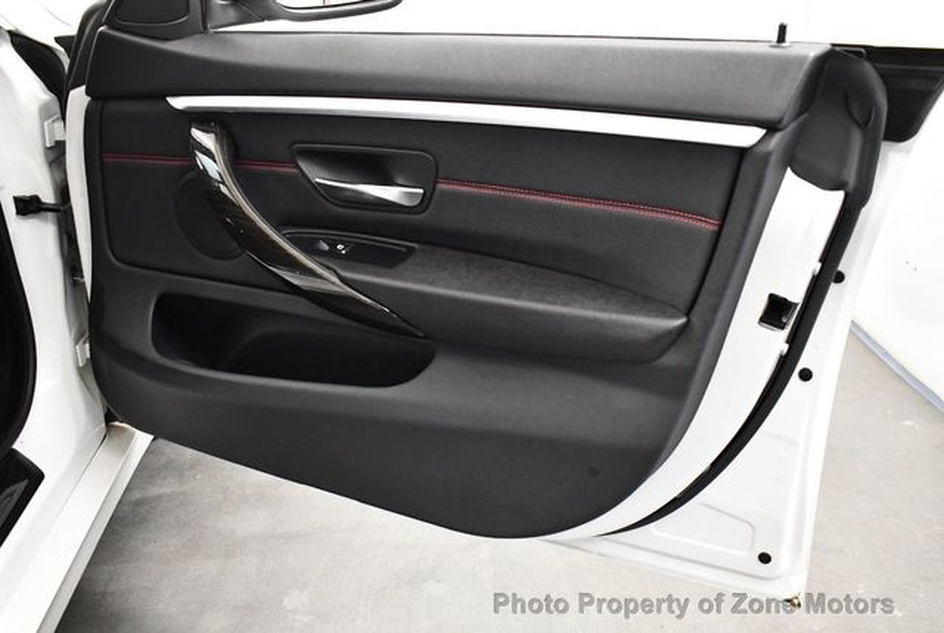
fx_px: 946
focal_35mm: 36
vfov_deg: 37.0
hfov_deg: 53.1
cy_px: 316
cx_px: 472
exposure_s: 1/125
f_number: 3.5
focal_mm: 18
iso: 3200
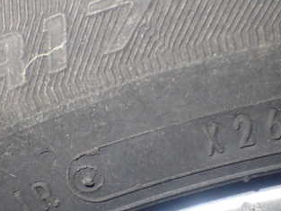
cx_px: 162
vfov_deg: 21.2
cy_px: 141
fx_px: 560
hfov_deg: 28.1
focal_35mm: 69
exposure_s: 1/40
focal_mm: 6.37
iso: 800
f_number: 2.5
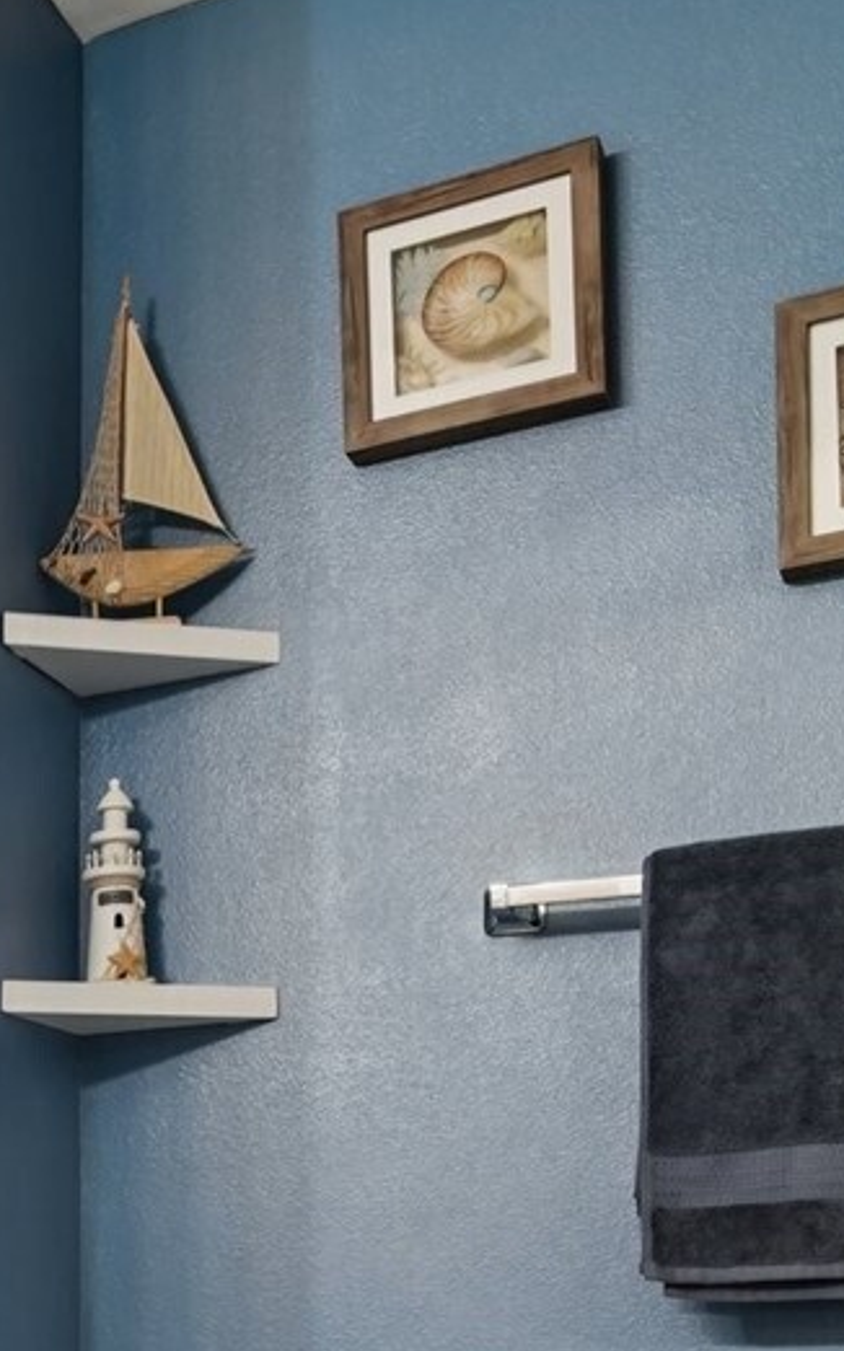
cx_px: -361
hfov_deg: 21.2
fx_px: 1952
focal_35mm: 53
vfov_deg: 34.5
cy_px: 1368
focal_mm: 16
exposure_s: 1/10
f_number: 8
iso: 1600
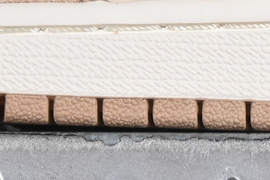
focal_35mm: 583
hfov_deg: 3.5
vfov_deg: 2.3
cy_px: -296
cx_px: 176
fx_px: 4374
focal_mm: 50
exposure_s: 1/80
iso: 160
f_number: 8
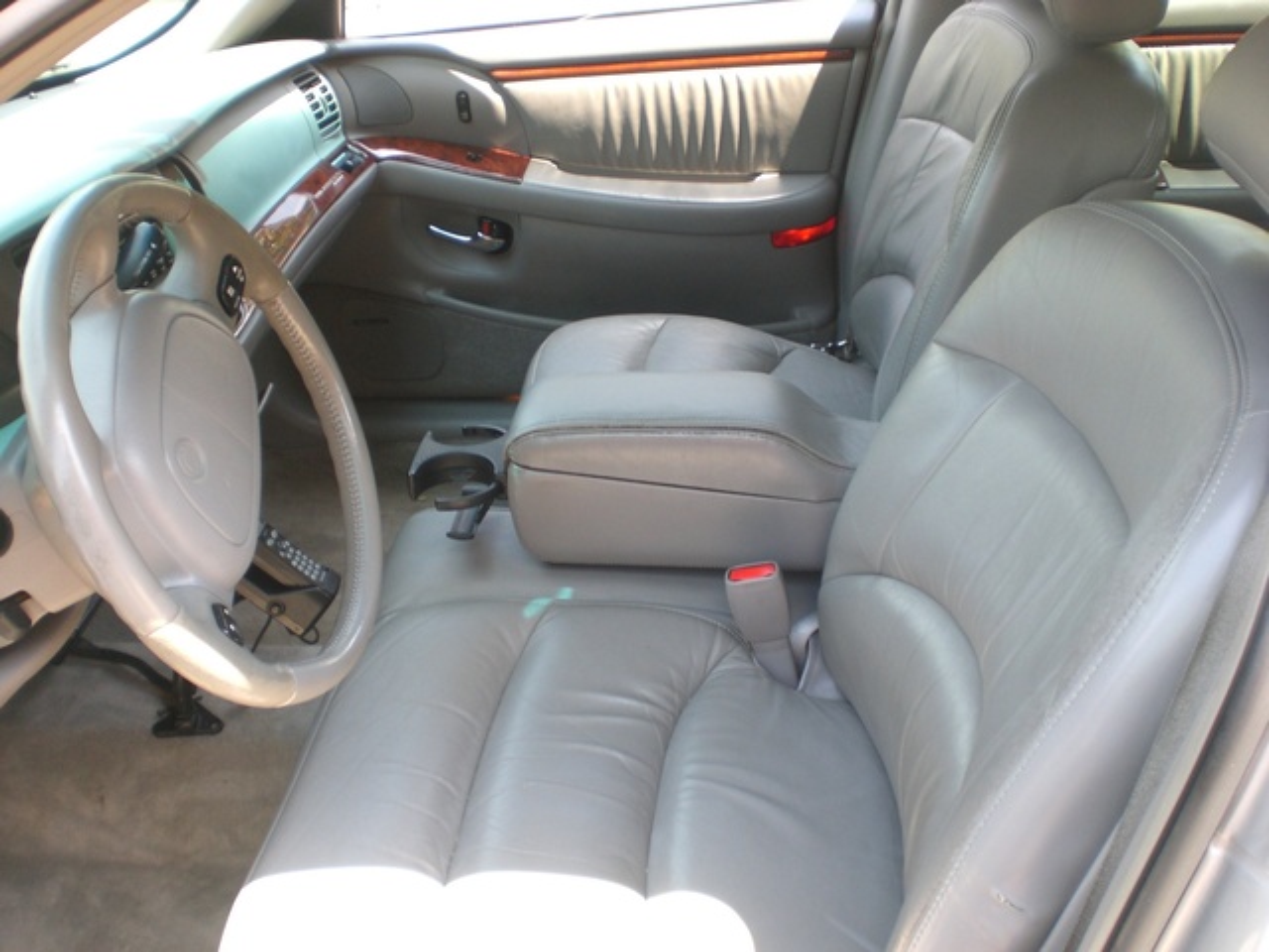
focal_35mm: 38
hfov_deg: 49.0
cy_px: 476
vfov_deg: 37.7
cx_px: 634
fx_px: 1393
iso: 100
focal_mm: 6.3
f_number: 3.1
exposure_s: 1/100
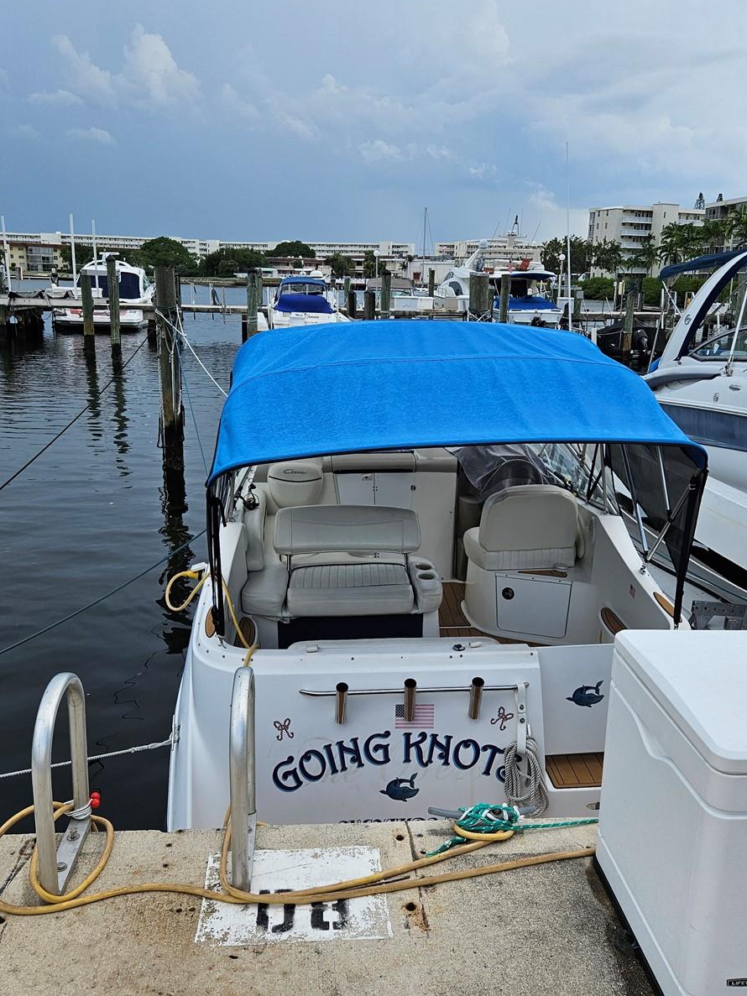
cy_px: 493
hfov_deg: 45.4
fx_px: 892
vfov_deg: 58.4
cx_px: 389
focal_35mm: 31
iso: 50
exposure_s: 1/2000
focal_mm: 5.4
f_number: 1.8
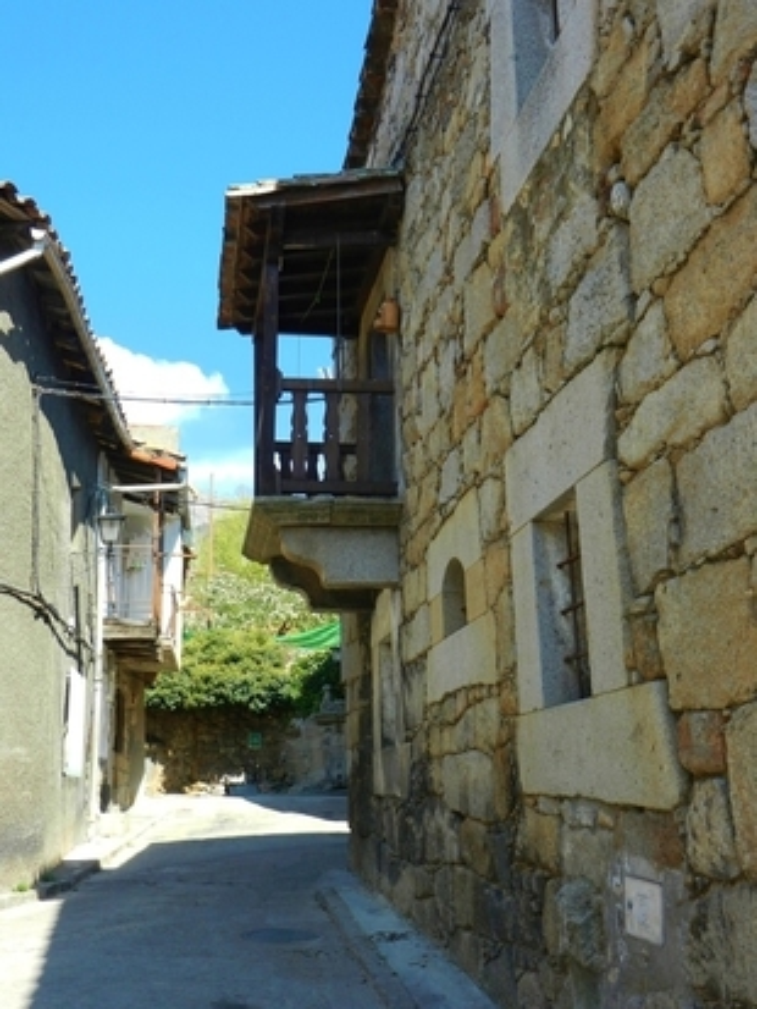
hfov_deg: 37.7
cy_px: 504
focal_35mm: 38
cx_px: 378
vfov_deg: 49.0
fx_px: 1107
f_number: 4
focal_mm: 6.9
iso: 200
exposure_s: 1/640
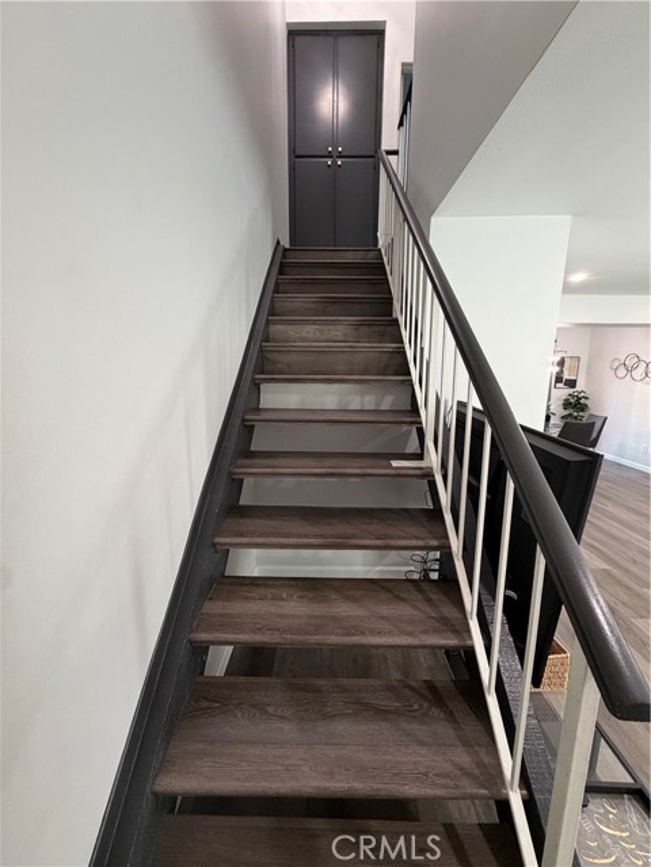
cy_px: 434
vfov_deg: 102.1
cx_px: 326
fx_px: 351
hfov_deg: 85.7
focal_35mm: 14
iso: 320
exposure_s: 1/60
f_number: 2.2
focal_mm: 2.22
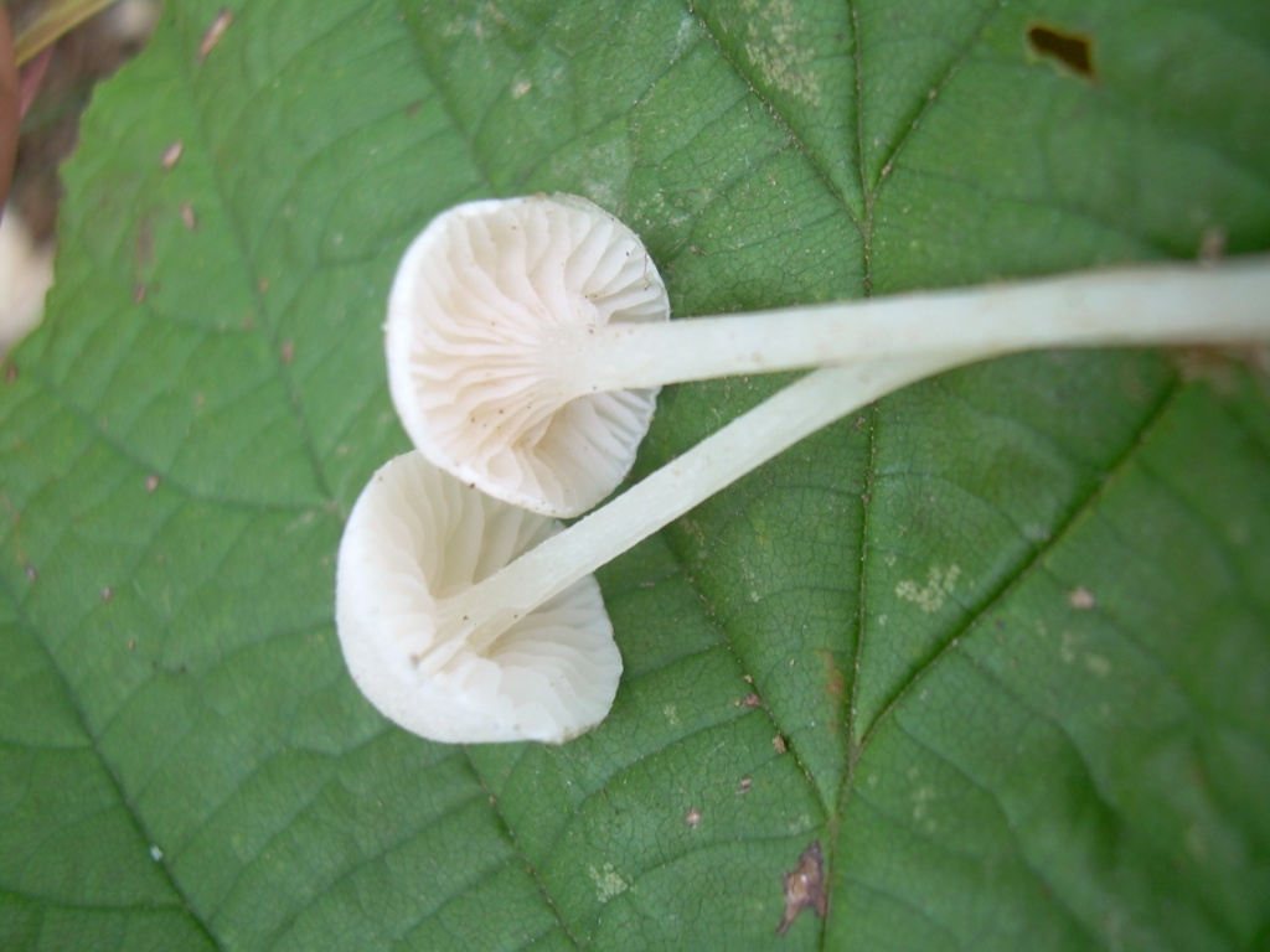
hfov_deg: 49.0
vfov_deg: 37.7
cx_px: 635
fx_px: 1394
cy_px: 476
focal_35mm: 38
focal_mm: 6.3
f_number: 2.8
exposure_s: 1/32.7
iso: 50
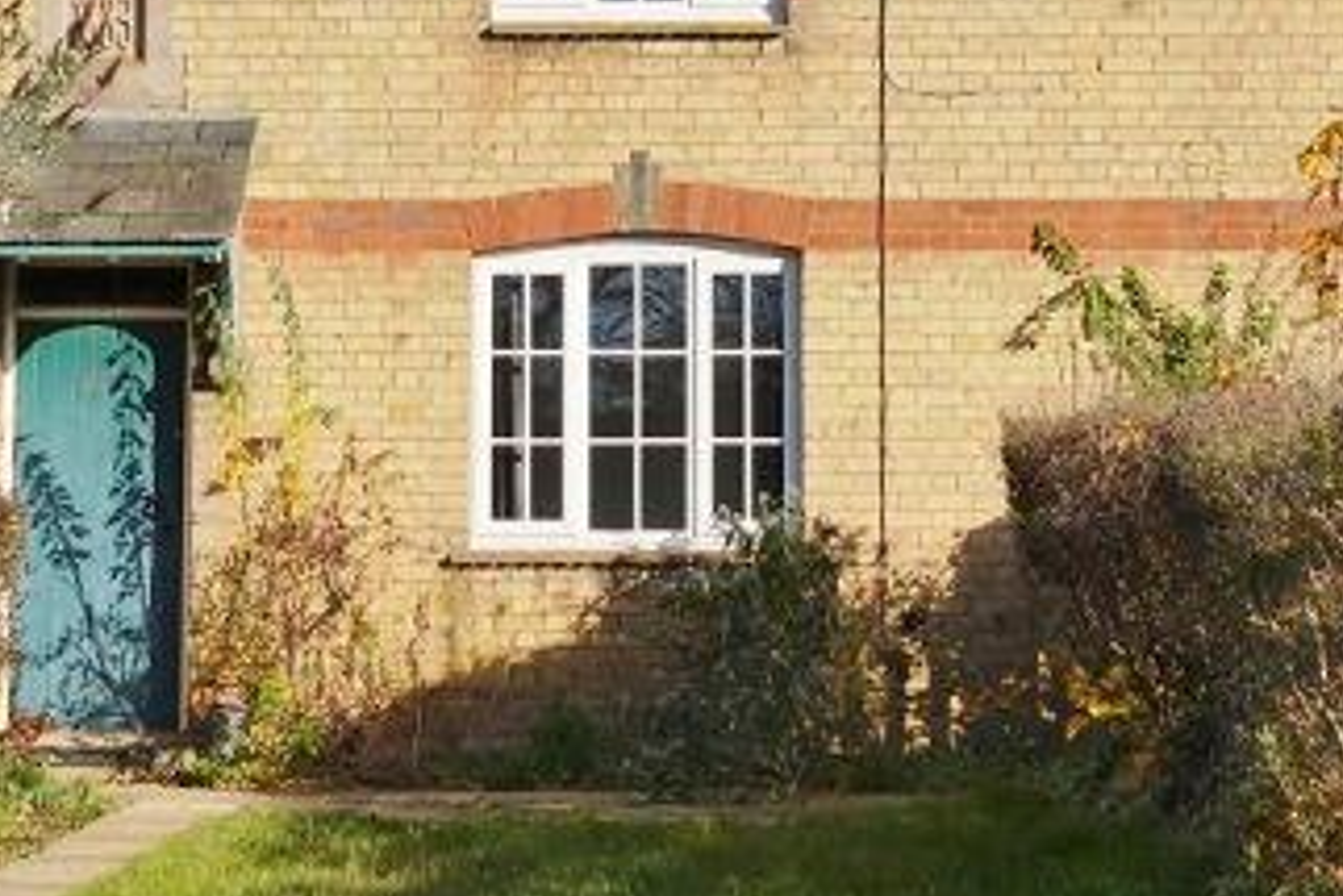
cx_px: 567
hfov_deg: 15.8
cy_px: -54
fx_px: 4852
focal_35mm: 130
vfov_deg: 10.4
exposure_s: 1/125
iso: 125
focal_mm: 15.1
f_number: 4
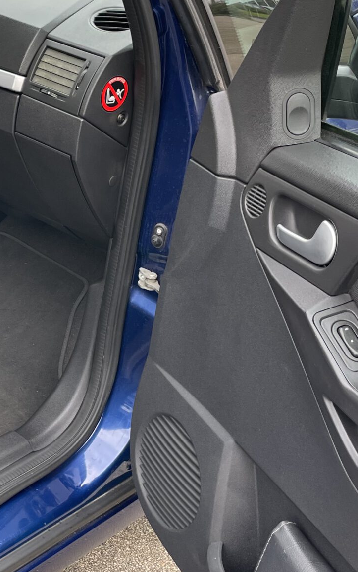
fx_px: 952
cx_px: -26
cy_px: 268
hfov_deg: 20.4
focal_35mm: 61
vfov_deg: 33.5
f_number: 1.6
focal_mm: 4.2
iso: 50
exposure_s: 1/121
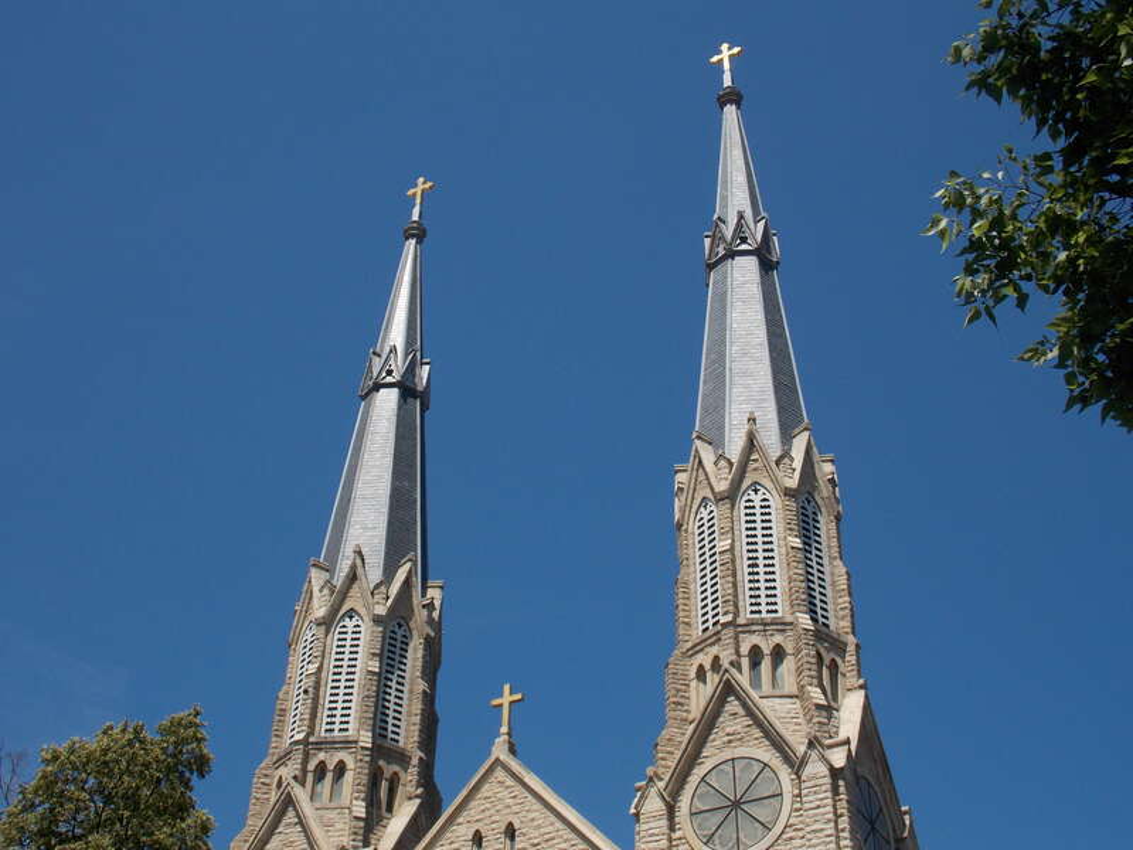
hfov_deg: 41.2
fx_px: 1506
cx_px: 566
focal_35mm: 46
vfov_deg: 31.5
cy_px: 425
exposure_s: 1/1000
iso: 80
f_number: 3.7
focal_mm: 8.1
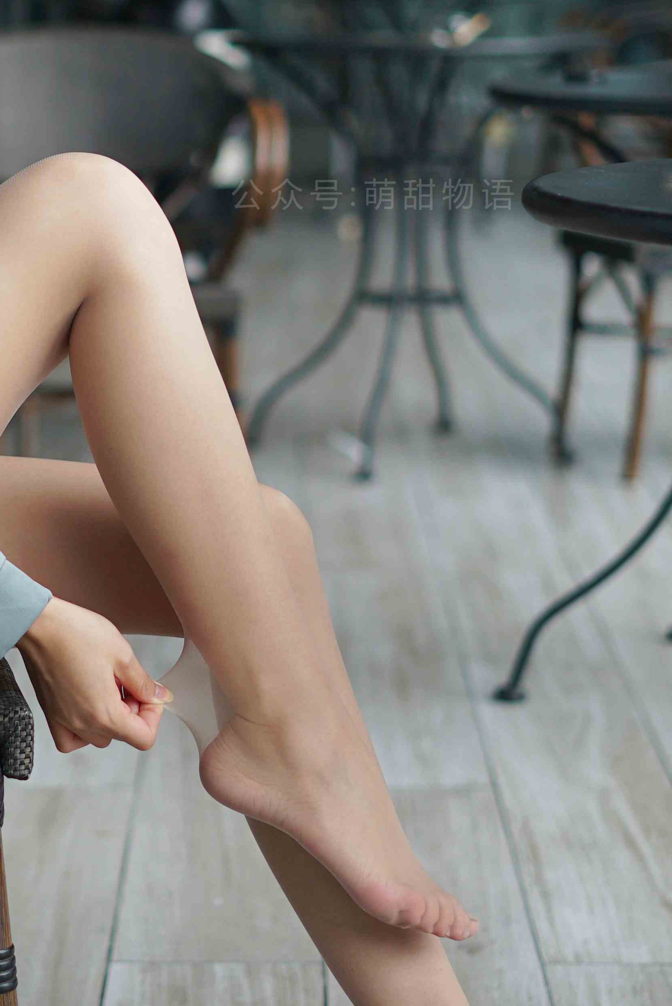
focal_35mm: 85
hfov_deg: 16.1
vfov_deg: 23.9
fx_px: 2377
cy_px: 603
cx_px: 214
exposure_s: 1/640
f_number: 2
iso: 250
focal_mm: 50
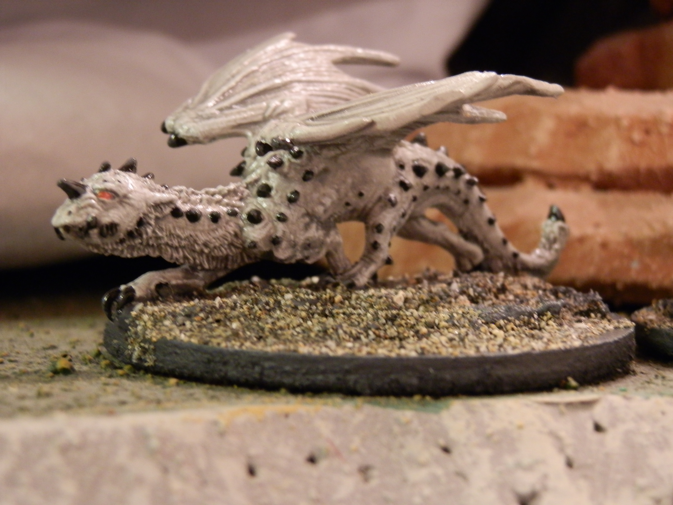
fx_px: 1186
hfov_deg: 31.7
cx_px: 336
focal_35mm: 61
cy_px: 252
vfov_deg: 24.0
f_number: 3.7
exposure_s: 1/8
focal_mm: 10.99
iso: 320
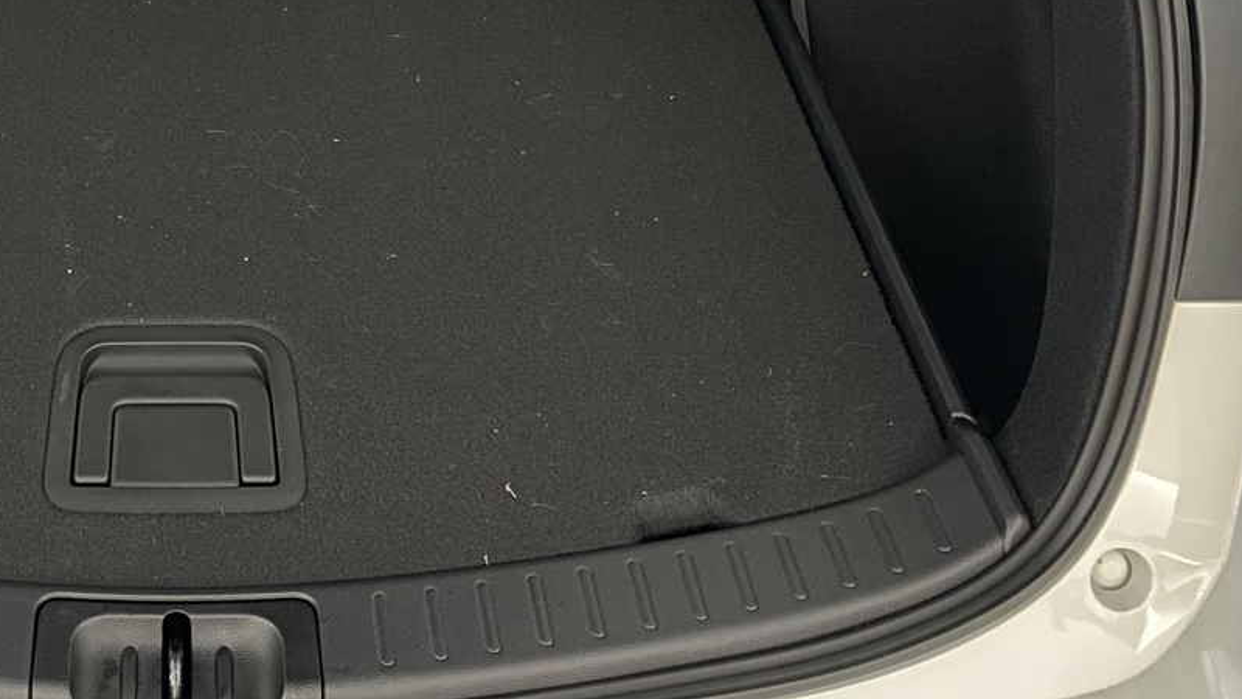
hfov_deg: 38.3
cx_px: 163
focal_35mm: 51
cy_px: -76
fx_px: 1680
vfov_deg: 22.2
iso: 1600
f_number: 1.8
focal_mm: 4.25
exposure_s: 1/33
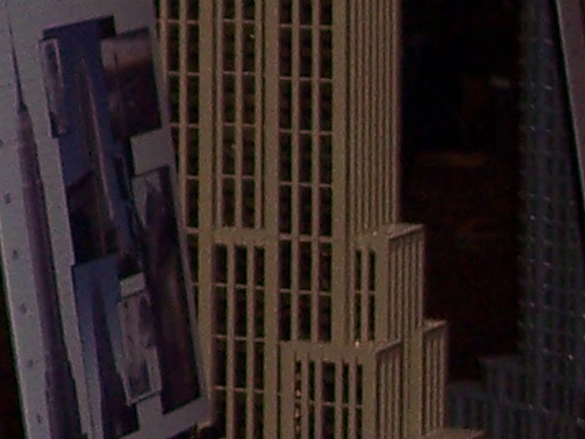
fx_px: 4379
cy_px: -116
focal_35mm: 259
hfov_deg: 6.9
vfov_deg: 5.7
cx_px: -1201
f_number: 2.8
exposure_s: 1/60
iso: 100
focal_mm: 8
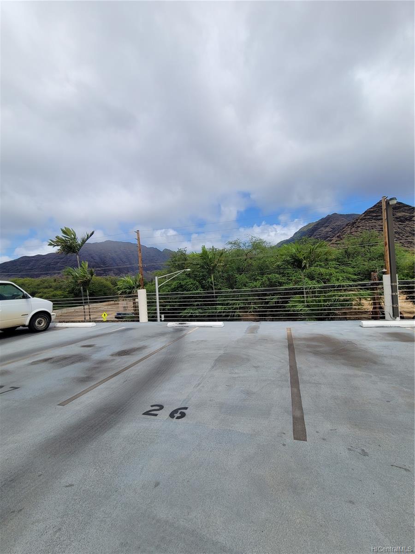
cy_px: 277
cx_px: 208
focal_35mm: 13
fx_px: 208
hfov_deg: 89.9
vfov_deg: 106.2
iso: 50
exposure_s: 1/2246
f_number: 2.2
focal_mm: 2.2
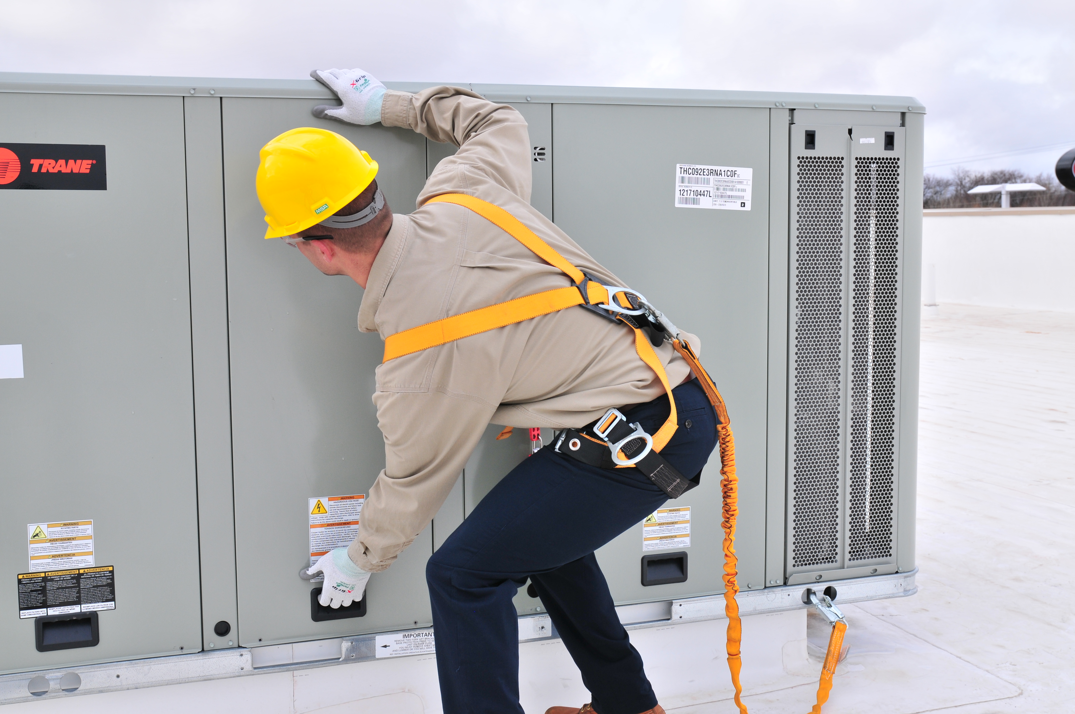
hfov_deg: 45.0
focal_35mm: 44
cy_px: 357
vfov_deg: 30.8
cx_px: 538
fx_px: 1297
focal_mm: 29
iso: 200
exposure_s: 1/250
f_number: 8
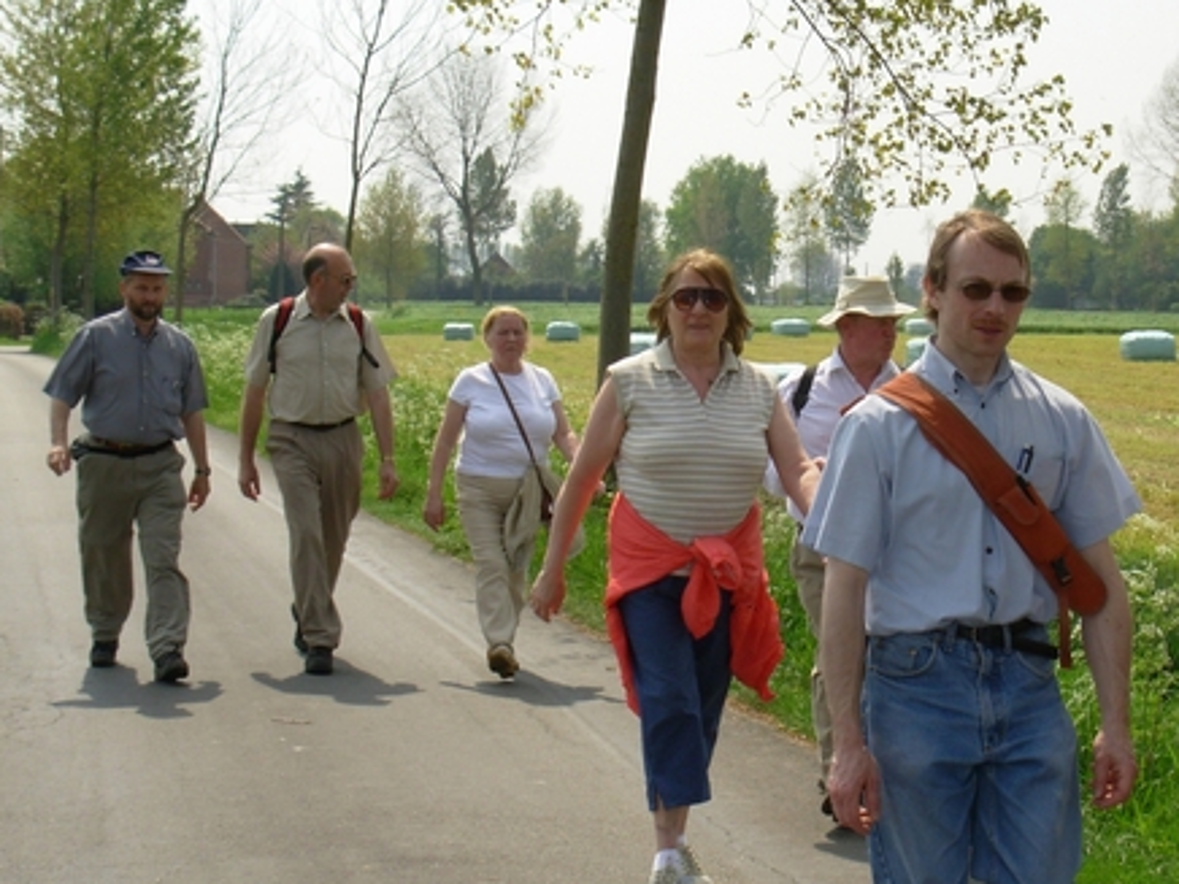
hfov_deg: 22.2
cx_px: 768
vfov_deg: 16.8
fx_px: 2997
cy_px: 516
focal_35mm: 88
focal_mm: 10.5
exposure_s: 1/1024
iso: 50
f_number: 3.4
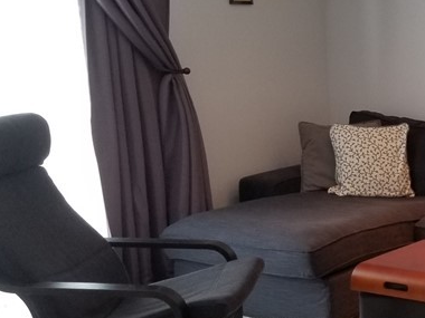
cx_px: 513
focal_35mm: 70
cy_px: 192
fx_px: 859
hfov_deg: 25.0
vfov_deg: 21.0
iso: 125
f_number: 1.7
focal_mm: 4.25
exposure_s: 1/60
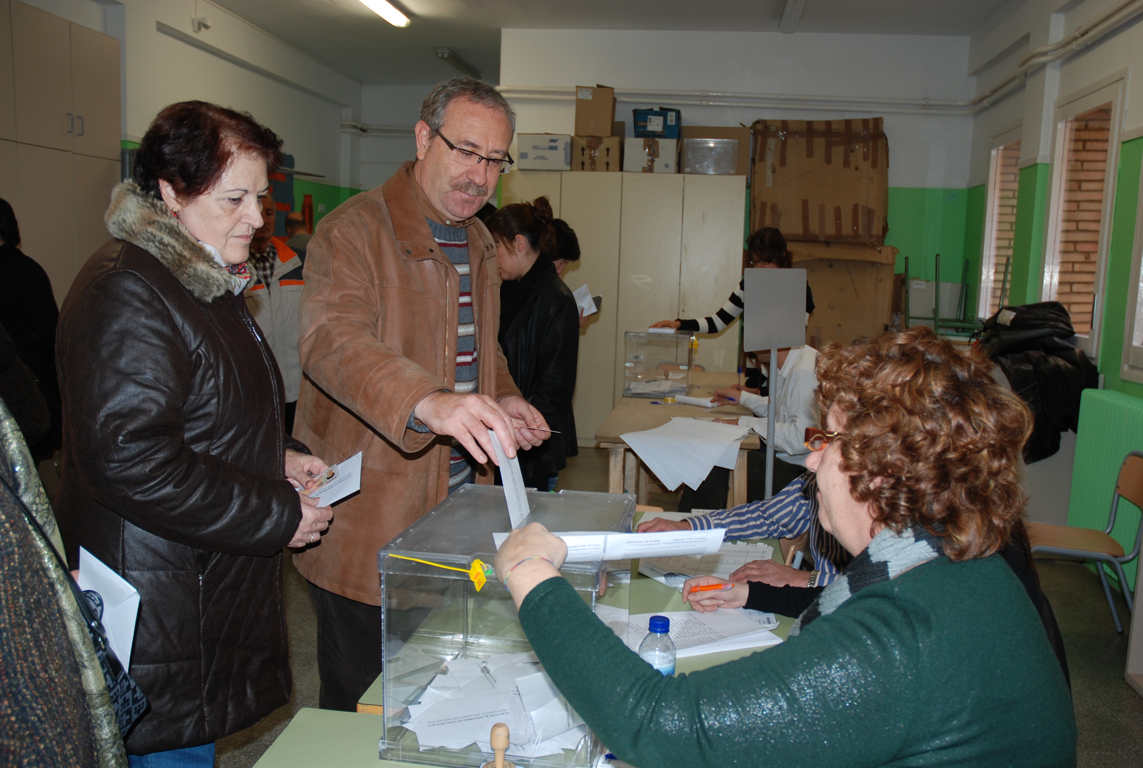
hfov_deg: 57.1
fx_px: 1050
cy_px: 384
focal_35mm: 33
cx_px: 572
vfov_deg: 40.1
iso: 200
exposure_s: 1/60
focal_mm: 22
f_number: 3.8
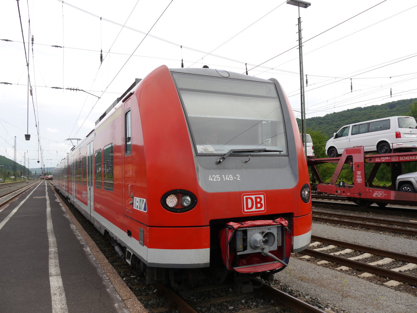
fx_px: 337
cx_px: 208
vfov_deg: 49.7
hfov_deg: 63.4
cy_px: 156
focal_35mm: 28
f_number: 6.3
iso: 160
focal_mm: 14
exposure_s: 1/320
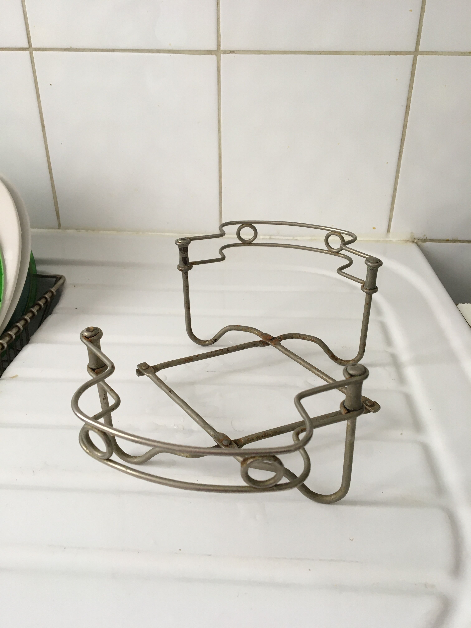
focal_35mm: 29
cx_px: 236
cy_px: 314
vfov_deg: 61.7
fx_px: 526
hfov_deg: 48.2
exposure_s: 1/33
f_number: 2.2
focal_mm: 4.15
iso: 64
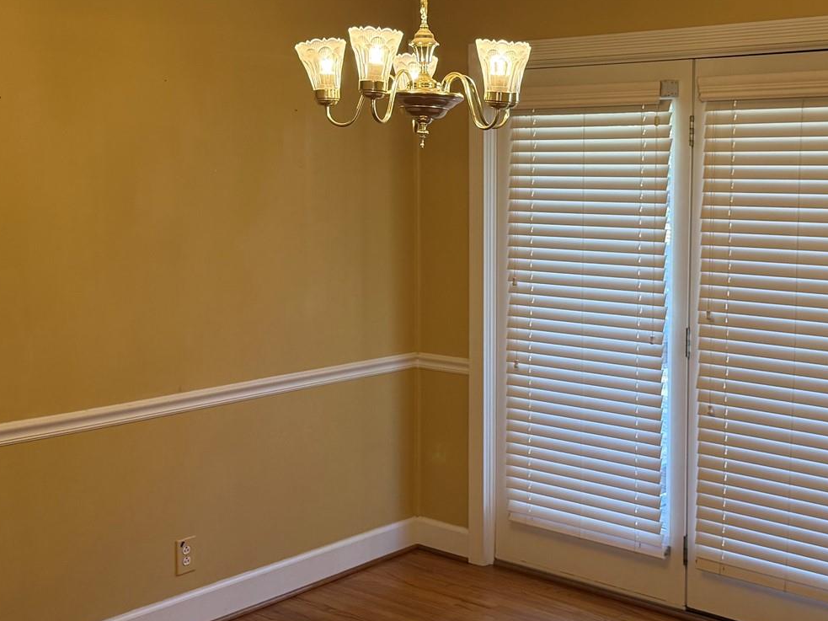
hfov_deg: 38.1
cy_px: 250
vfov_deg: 29.0
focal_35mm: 50
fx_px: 1196
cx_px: 486
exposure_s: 1/120
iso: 250
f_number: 1.78
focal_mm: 6.76
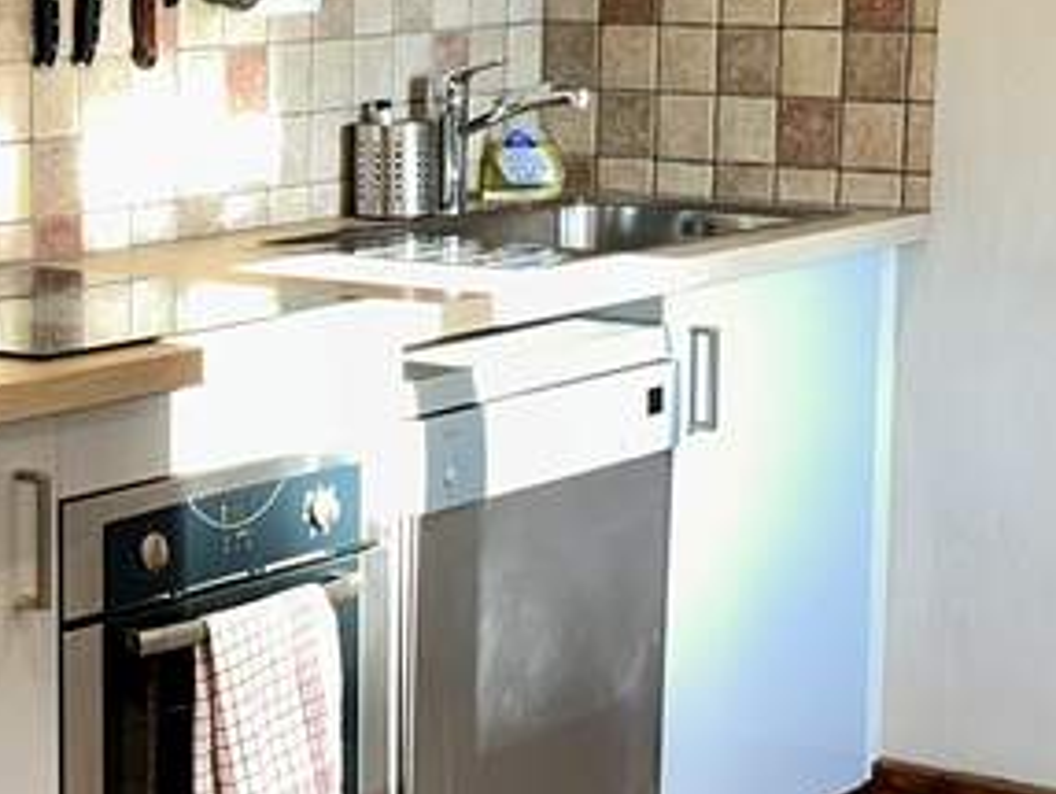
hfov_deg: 17.8
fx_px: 3328
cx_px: 177
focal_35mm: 109
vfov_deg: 13.6
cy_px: 458
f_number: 1.5
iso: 50
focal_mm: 5.7
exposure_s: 1/41
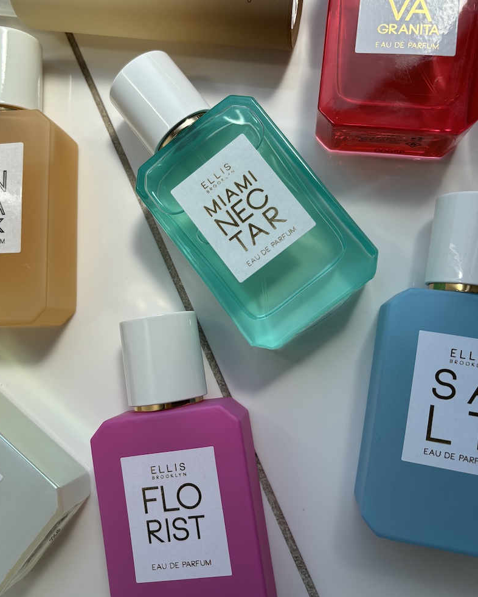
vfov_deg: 57.2
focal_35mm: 31
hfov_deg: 47.0
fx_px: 548
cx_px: 207
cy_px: 292
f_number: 1.6
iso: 50
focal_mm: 5.96
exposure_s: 1/1949
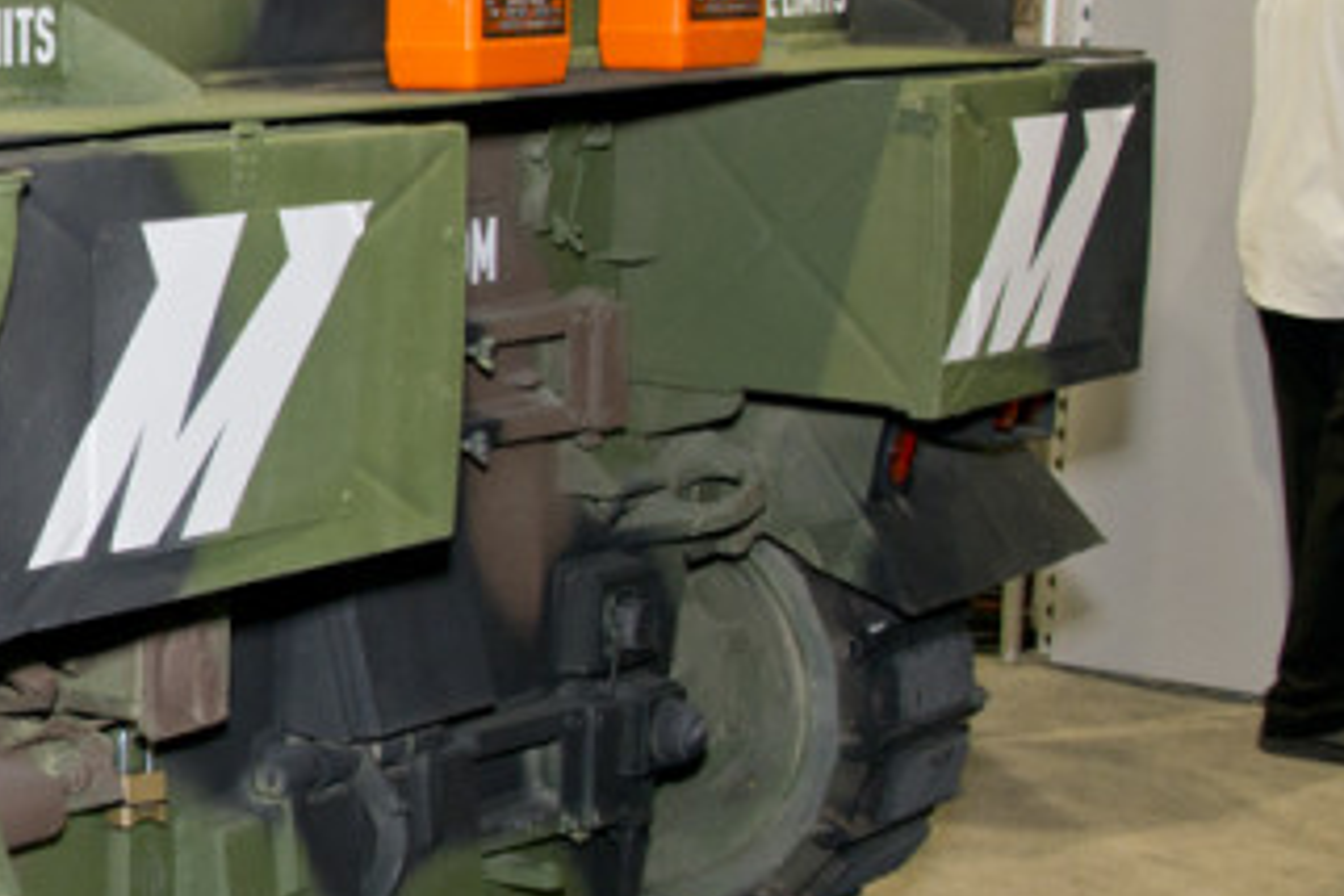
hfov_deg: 18.2
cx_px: -691
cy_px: 274
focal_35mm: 99
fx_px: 3696
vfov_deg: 13.8
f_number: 7.1
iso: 640
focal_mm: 31
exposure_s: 1/60
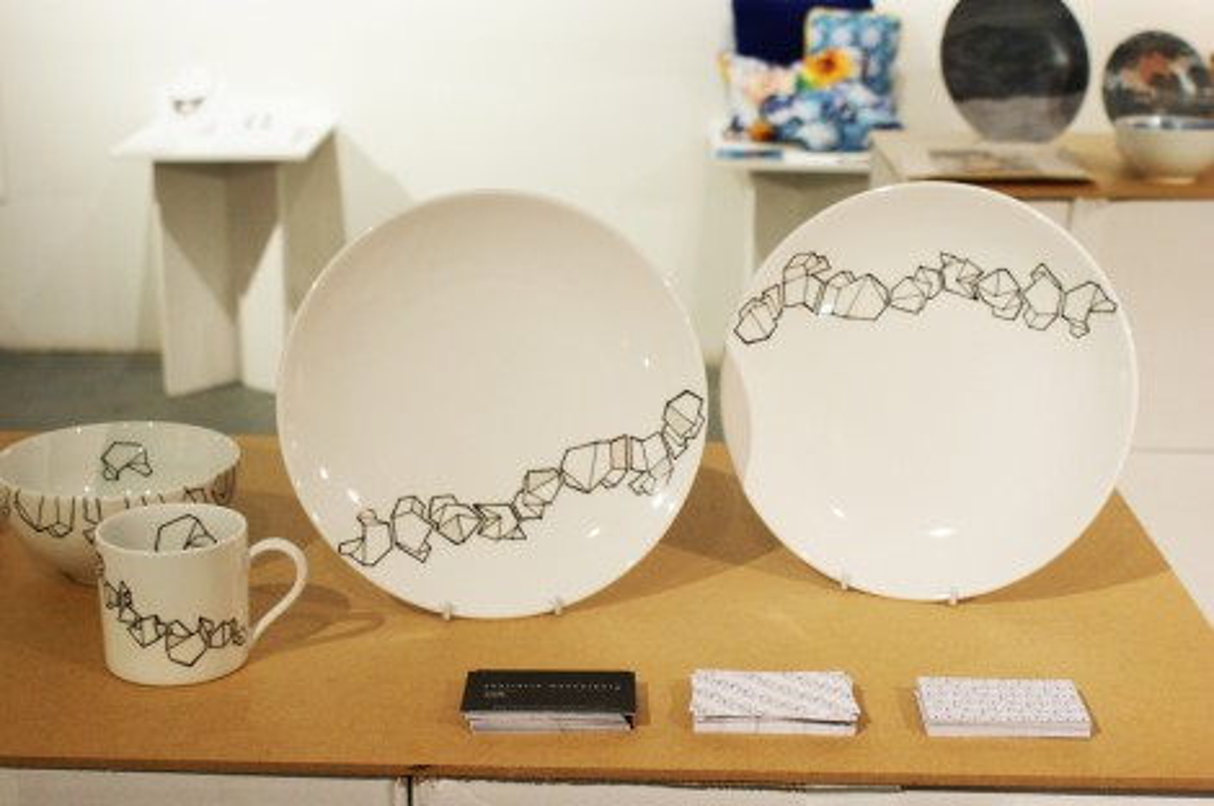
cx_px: 607
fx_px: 1768
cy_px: 403
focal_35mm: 52
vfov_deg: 25.7
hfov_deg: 37.9
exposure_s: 1/20
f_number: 5.6
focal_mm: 35
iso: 400
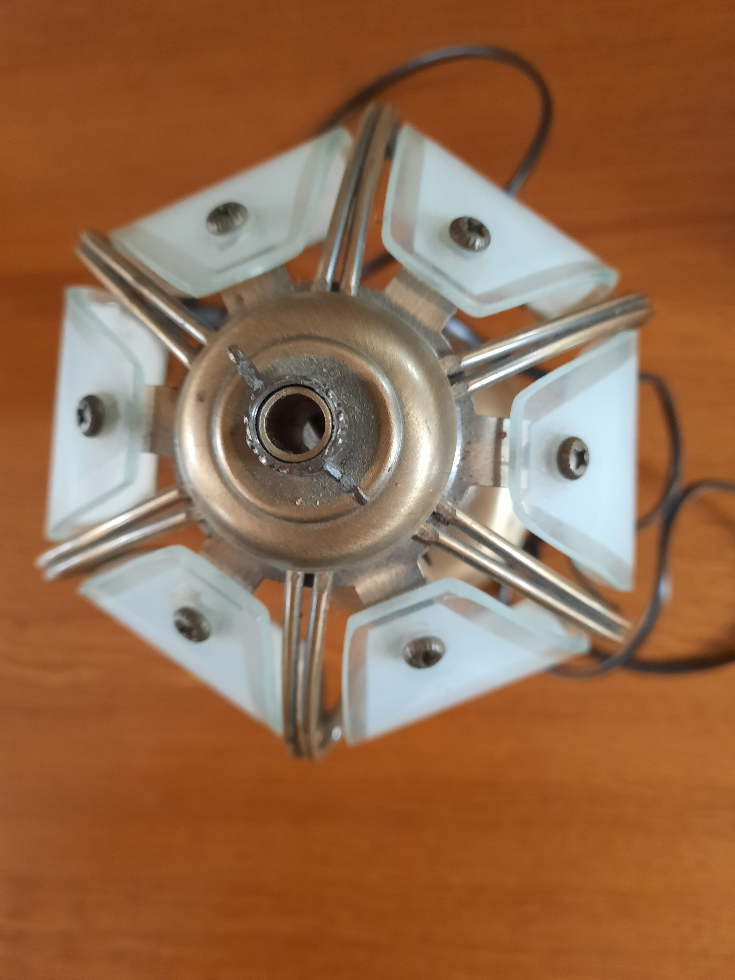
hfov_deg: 54.9
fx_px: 708
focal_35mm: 25
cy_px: 490
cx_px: 368
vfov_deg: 69.4
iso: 320
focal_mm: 4.6
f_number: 2
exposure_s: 1/50
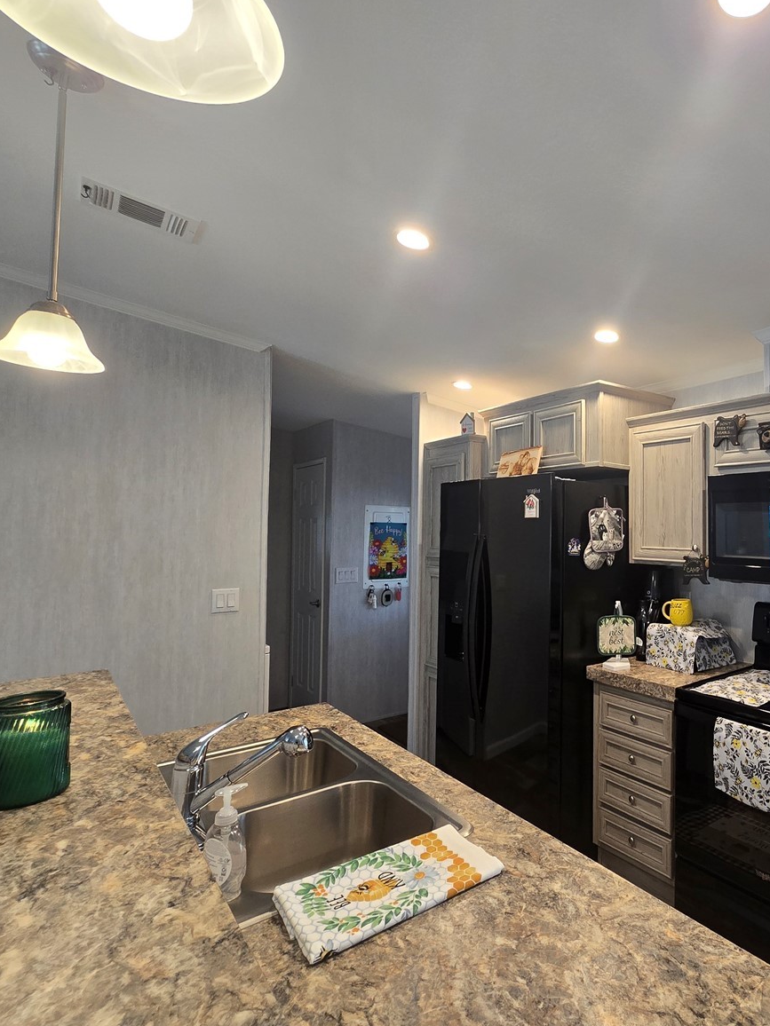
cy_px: 508
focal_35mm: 18
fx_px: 534
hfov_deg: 65.7
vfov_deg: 87.8
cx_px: 606
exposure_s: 1/60
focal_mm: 2.2
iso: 125
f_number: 2.2
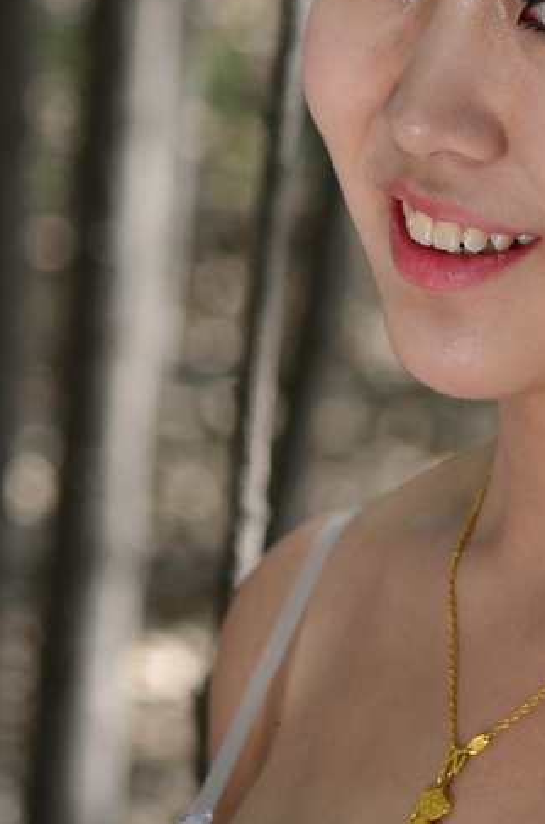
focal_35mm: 246
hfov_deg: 5.5
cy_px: 245
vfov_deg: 8.4
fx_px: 5618
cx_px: 516
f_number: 5
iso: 110
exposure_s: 1/160
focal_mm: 78
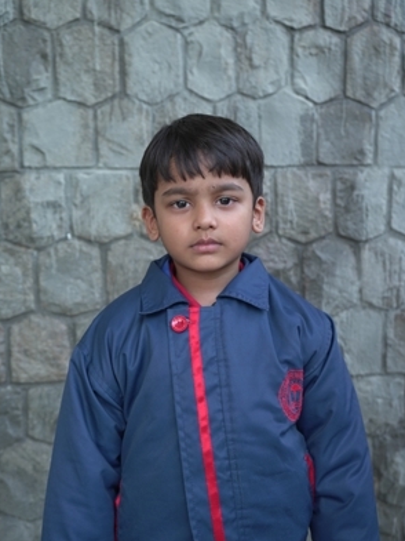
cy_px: 299
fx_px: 686
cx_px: 205
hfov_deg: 32.9
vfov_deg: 42.9
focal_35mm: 44
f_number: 5.6
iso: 400
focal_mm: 40
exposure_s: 1/125
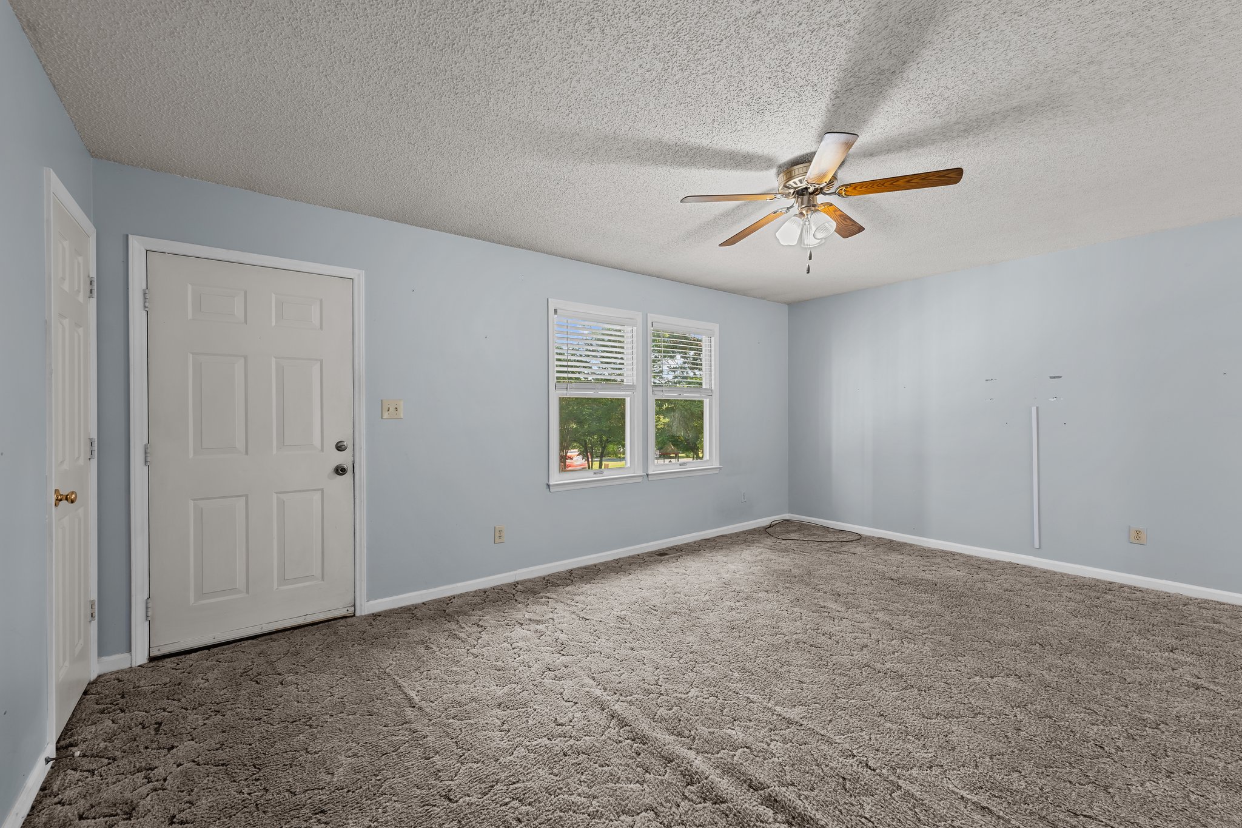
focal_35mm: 14
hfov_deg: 104.3
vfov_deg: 81.2
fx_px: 483
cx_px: 621
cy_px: 414
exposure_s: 1/2.5
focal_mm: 14
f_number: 8
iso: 200
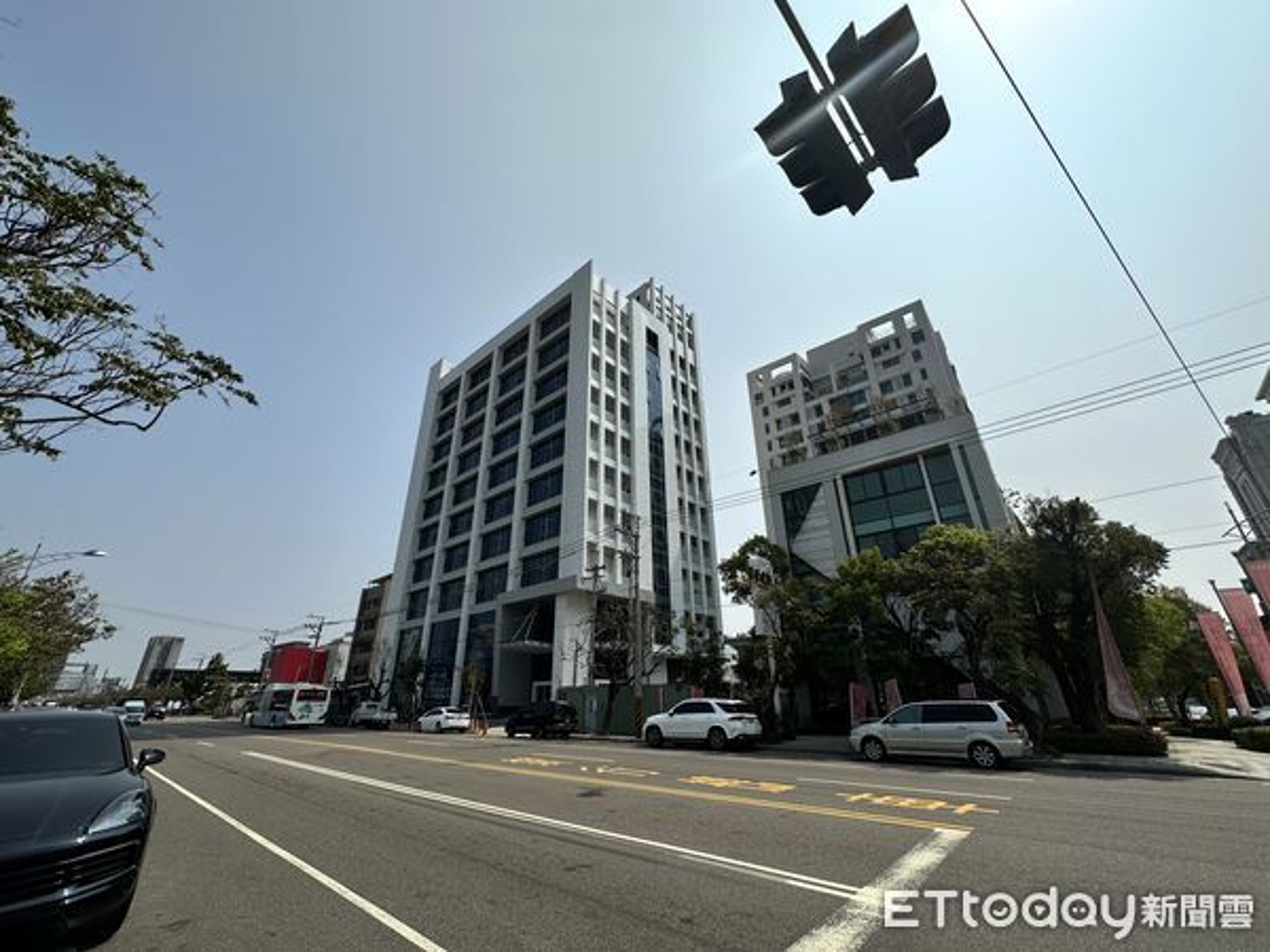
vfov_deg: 85.7
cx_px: 635
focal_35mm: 14
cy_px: 476
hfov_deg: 102.1
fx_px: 514
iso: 50
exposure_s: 1/6494
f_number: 2.2
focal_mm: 2.22
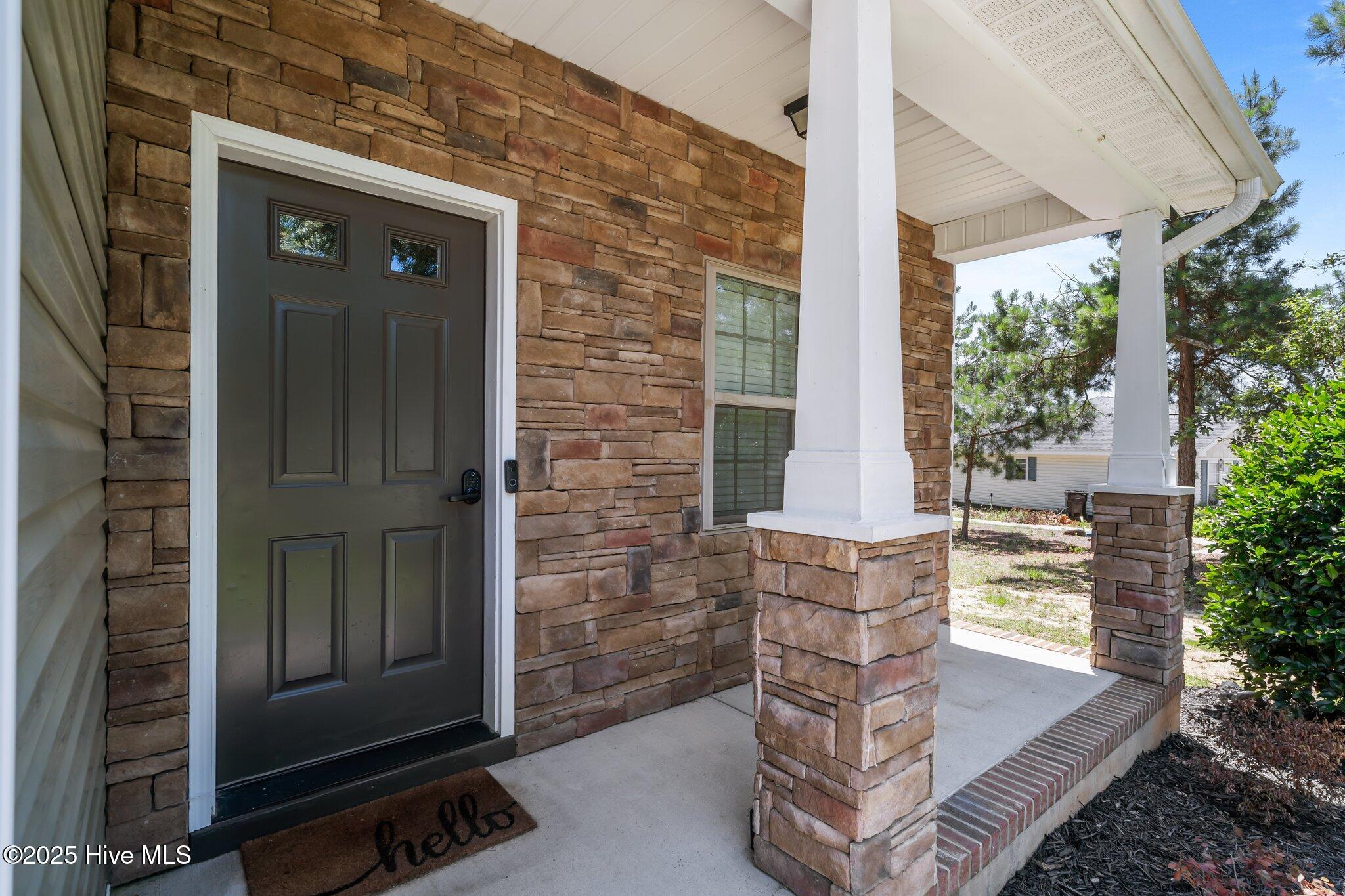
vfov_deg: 70.4
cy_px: 448
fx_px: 635
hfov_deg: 93.3
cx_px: 672
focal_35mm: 17
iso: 400
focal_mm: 17
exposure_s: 1/160
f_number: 8
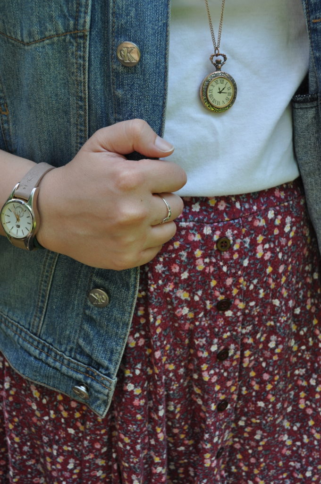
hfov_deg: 31.8
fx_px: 563
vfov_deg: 46.5
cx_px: 160
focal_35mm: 42
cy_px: 242
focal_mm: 28
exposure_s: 1/125
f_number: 5.6
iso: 200
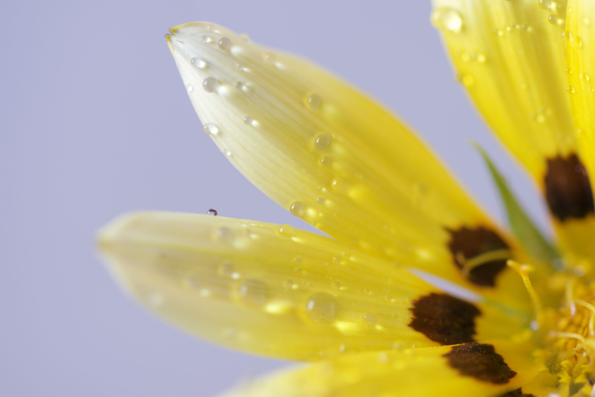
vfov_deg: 8.7
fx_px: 2603
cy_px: 198
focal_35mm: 158
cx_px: 298
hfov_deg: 13.0
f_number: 5.3
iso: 100
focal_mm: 105
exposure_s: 1/5
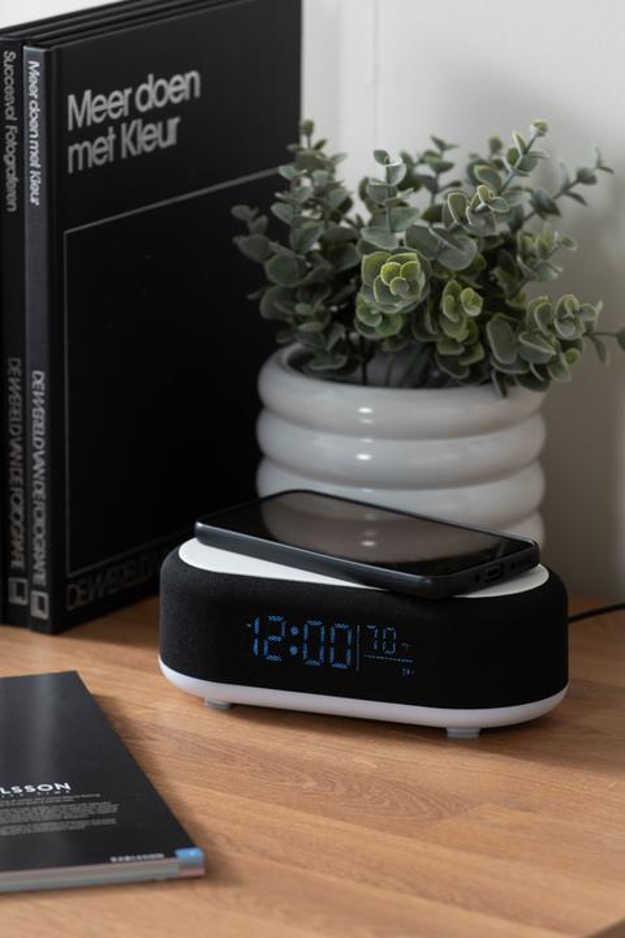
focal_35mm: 180
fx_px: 4687
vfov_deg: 11.4
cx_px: 312
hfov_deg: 7.6
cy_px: 469
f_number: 5.6
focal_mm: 180
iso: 50
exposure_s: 1/4
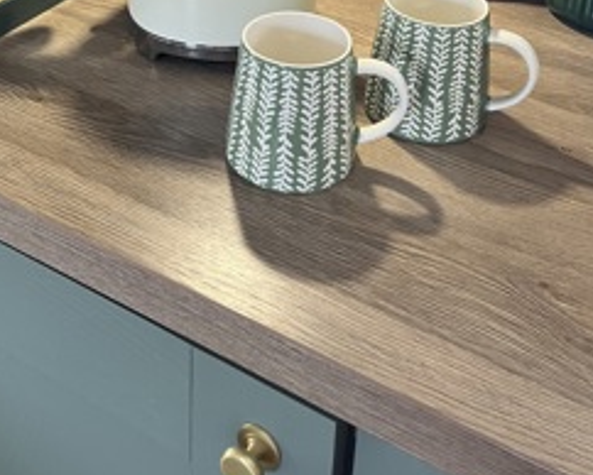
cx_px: 233
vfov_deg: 24.7
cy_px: -114
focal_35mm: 55
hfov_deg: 34.0
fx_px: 966
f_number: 1.6
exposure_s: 1/50
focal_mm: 5.1
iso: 100
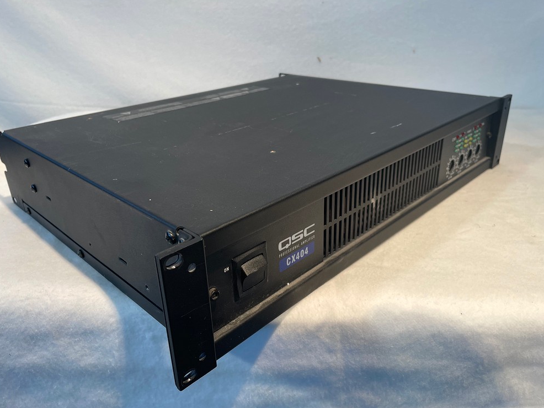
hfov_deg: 65.3
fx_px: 424
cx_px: 271
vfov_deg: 51.4
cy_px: 205
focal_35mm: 27
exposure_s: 1/100
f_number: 1.6
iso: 40
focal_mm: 4.2
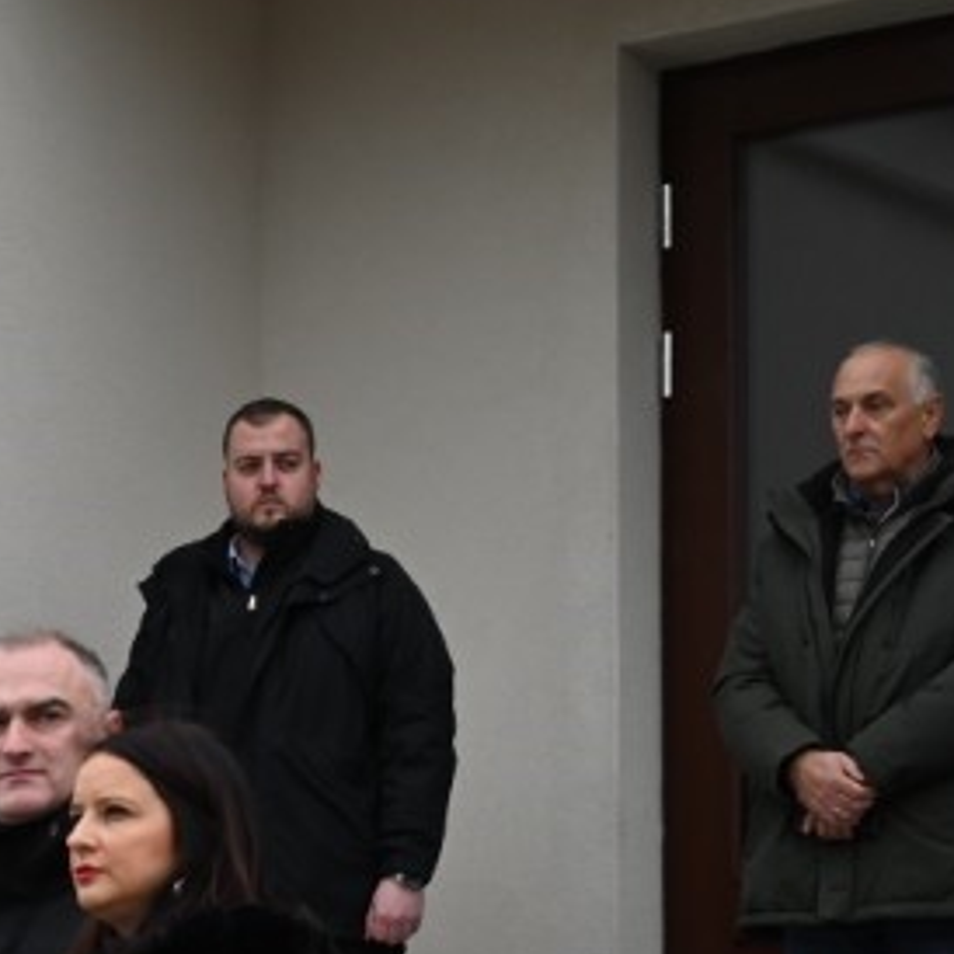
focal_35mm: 182
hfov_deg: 9.0
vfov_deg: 9.5
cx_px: -1006
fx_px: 5675
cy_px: 1114
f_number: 4
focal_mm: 51
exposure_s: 1/160
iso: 400
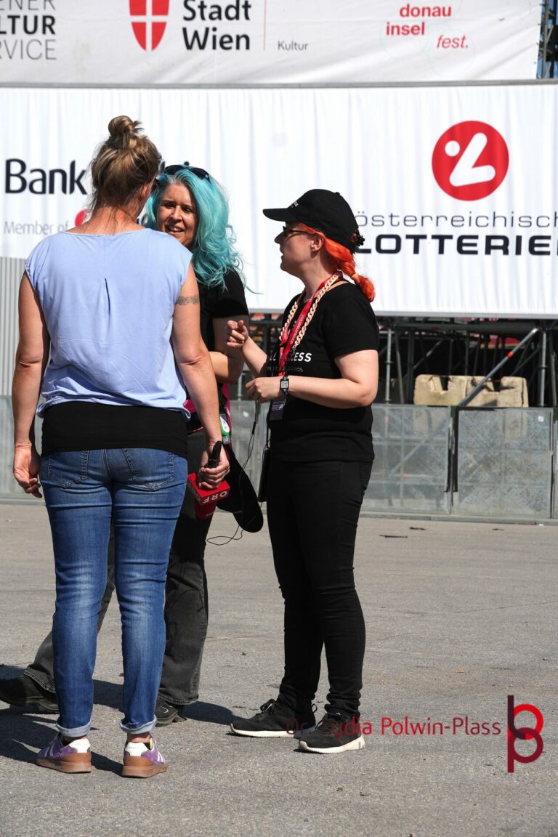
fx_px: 2581
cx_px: 279
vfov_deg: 18.4
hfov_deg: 12.3
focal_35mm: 111
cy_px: 418
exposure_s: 1/500
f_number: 8
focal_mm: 74
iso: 100
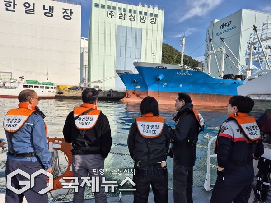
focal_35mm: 23
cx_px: 136
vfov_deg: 58.9
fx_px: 180
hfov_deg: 73.9
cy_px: 102
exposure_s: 1/1992
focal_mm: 5.4
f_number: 1.8
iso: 25
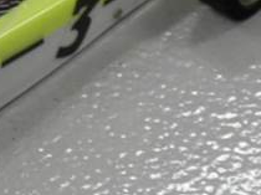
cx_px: -97
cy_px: 98
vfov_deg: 7.4
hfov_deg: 9.7
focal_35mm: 200
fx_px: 1506
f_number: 3.9
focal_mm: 7.3
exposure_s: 1/25
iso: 200
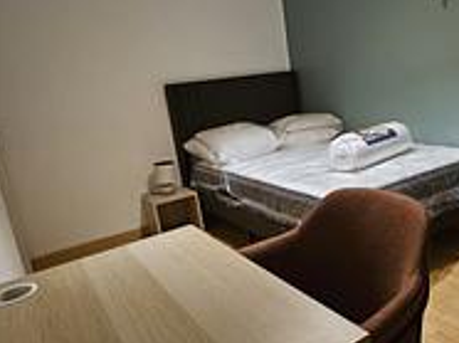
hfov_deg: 62.0
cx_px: 306
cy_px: 165
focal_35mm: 28
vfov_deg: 49.6
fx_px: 371
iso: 800
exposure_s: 1/25
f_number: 2.2
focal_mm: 2.2
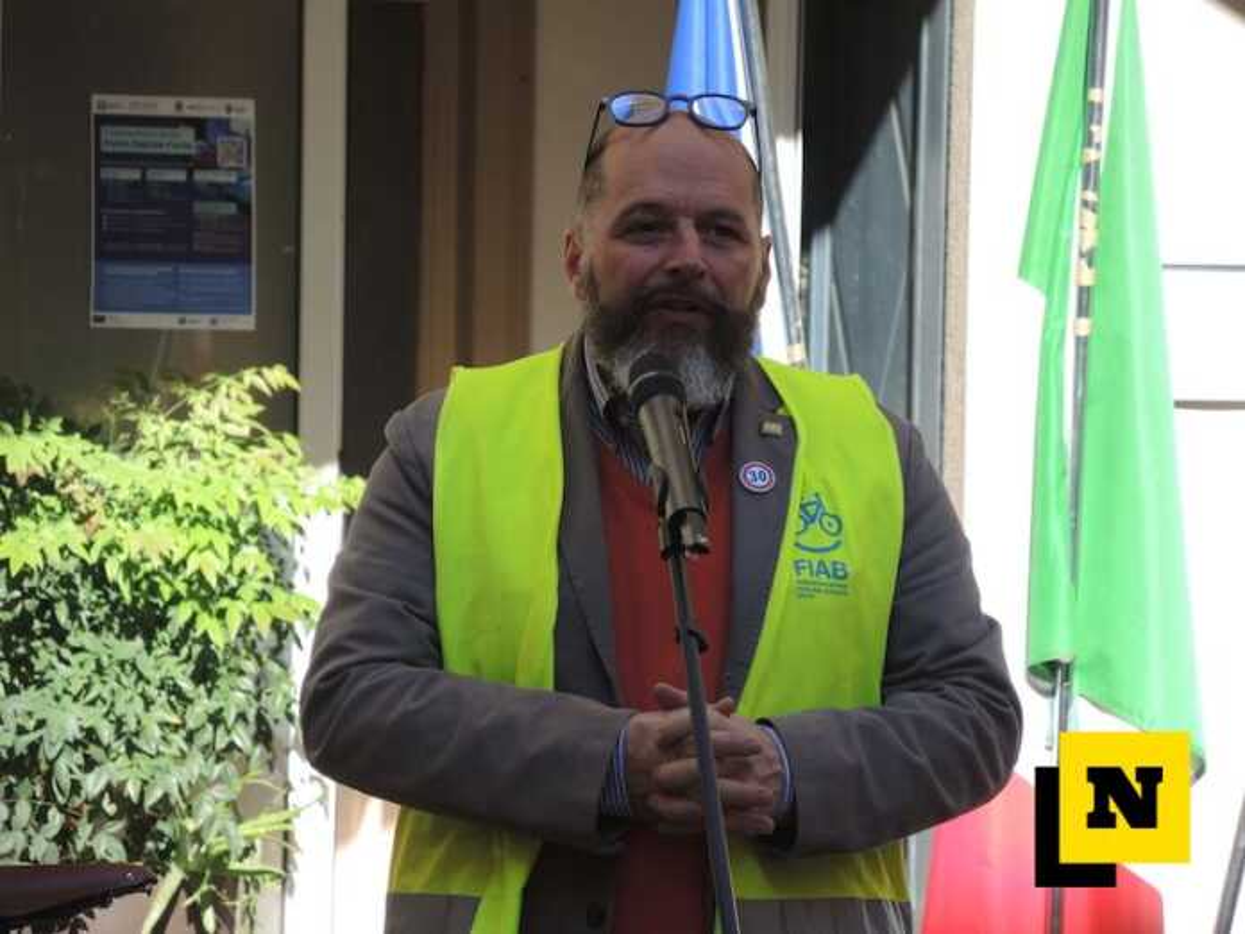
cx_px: 622
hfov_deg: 11.3
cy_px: 467
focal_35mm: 175
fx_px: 6294
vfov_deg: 8.5
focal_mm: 37.4
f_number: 4
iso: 80
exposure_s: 1/200
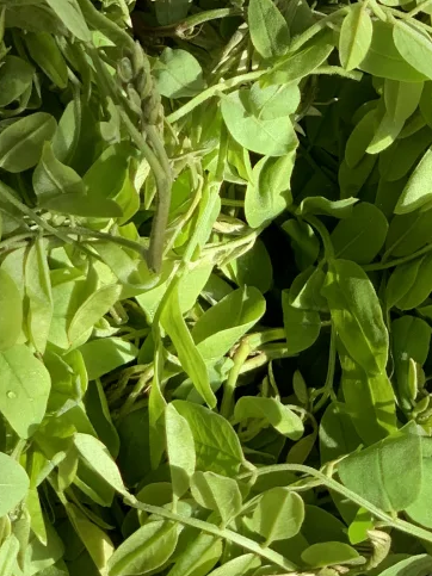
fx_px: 2580
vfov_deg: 12.6
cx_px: 230
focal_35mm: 155
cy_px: 26
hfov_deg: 9.6
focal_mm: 6
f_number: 2.4
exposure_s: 1/122
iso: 40
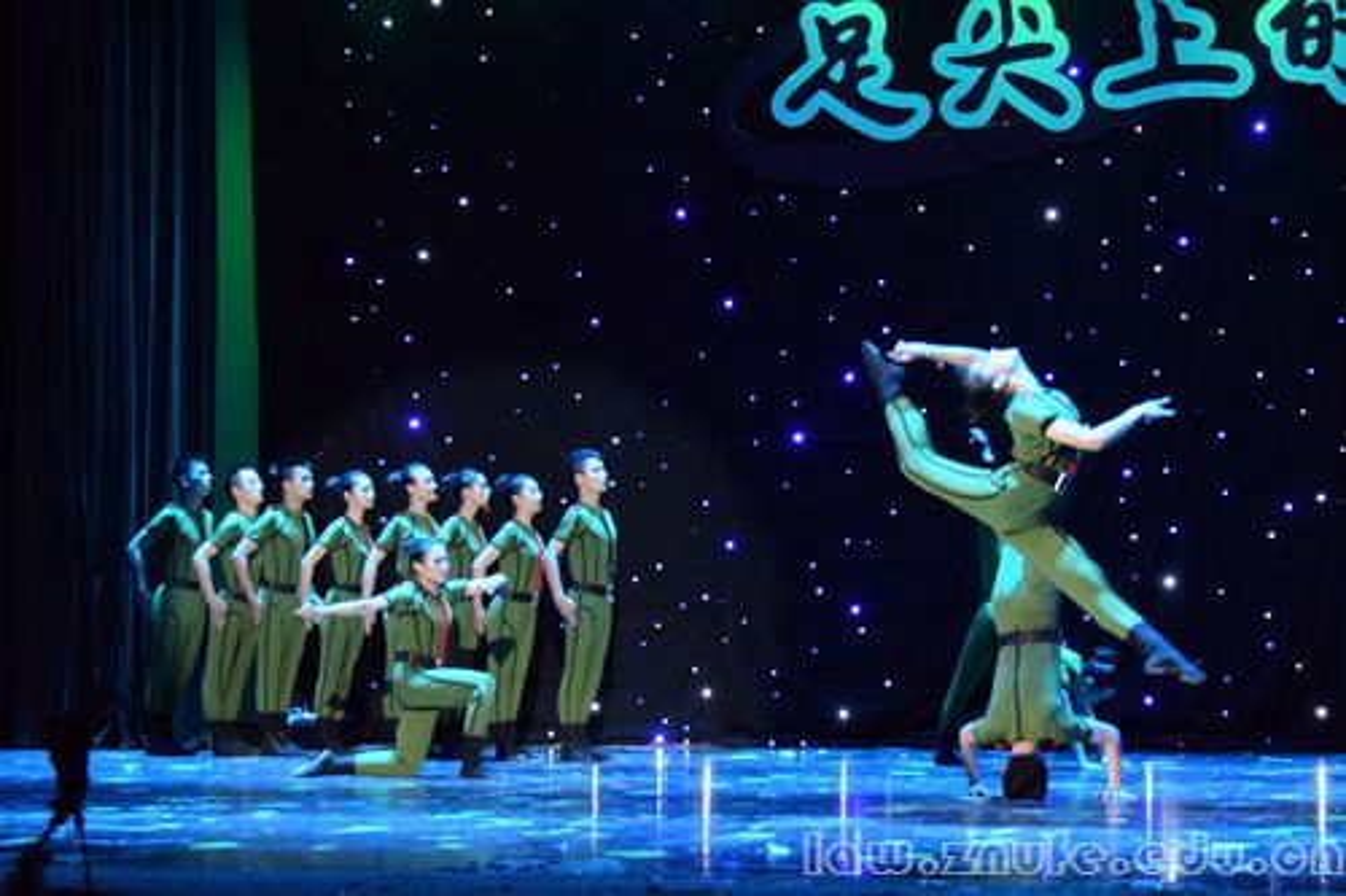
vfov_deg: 18.2
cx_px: 673
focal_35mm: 75
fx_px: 2803
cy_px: 448
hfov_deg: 27.0
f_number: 4.5
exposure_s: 1/200
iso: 6400
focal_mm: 50
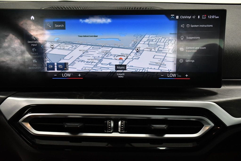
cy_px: 80
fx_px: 268
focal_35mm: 40
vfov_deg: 33.4
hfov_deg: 48.5
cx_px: 120
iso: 2500
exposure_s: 1/200
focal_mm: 27
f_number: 7.1
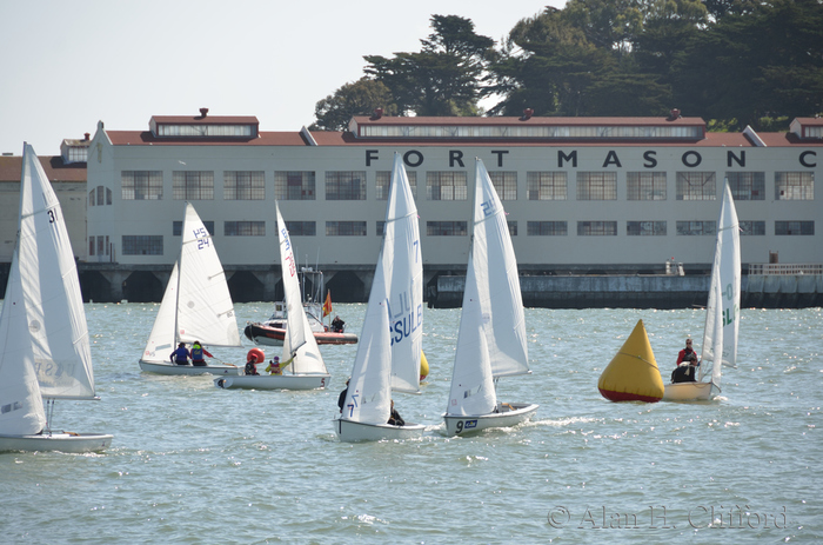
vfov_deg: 5.4
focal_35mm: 255
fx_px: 5815
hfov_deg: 8.1
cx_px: 412
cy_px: 272
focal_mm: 170
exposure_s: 1/400
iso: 100
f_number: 5.6
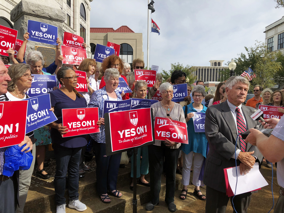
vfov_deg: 49.7
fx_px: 230
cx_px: 142
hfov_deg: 63.4
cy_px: 106
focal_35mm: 28
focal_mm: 3.99
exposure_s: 1/1845
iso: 20
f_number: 1.8
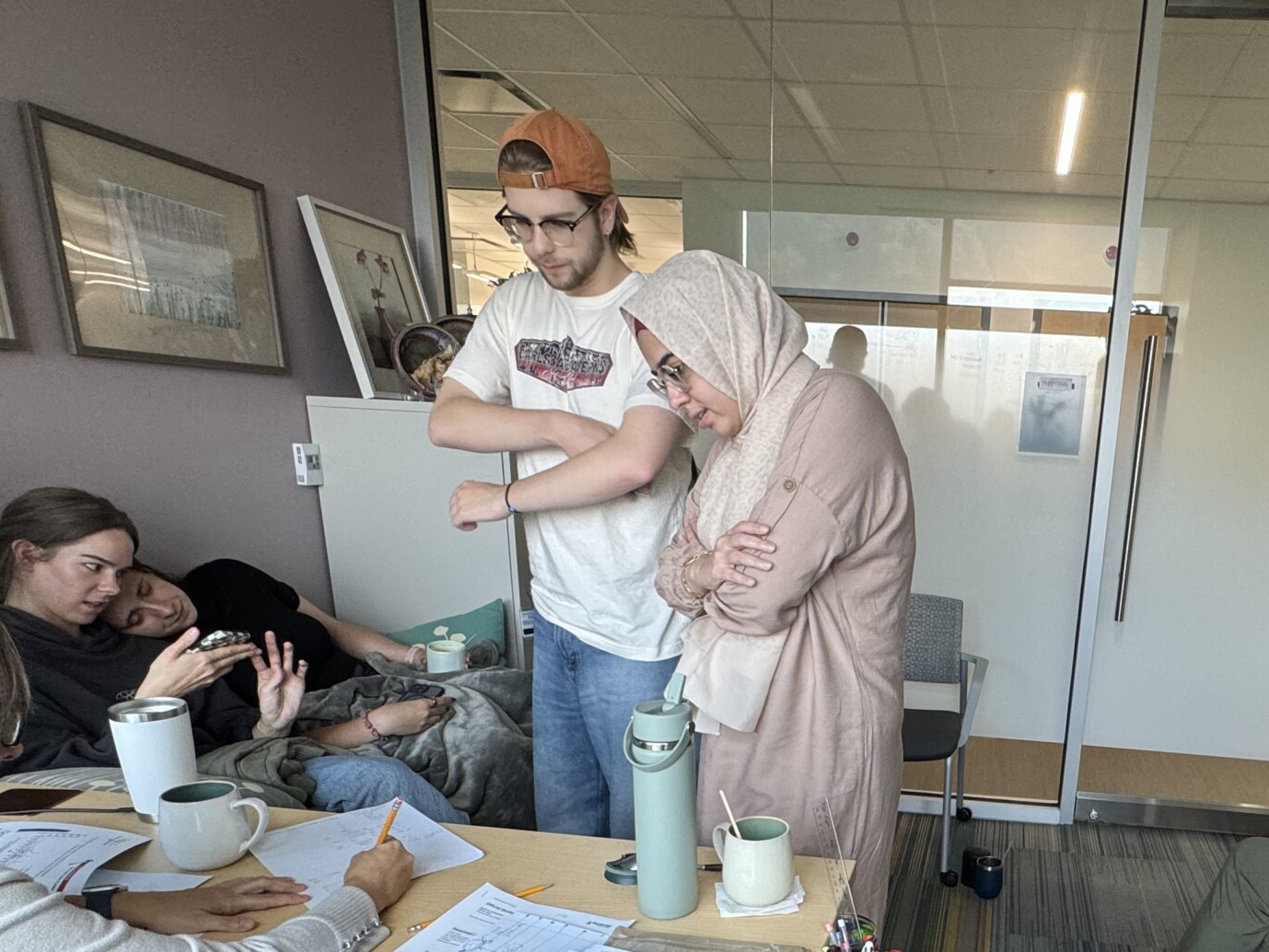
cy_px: 737
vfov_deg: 50.4
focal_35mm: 26
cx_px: 930
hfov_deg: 63.9
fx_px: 953
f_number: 2.2
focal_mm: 2.22
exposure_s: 1/99
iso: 125
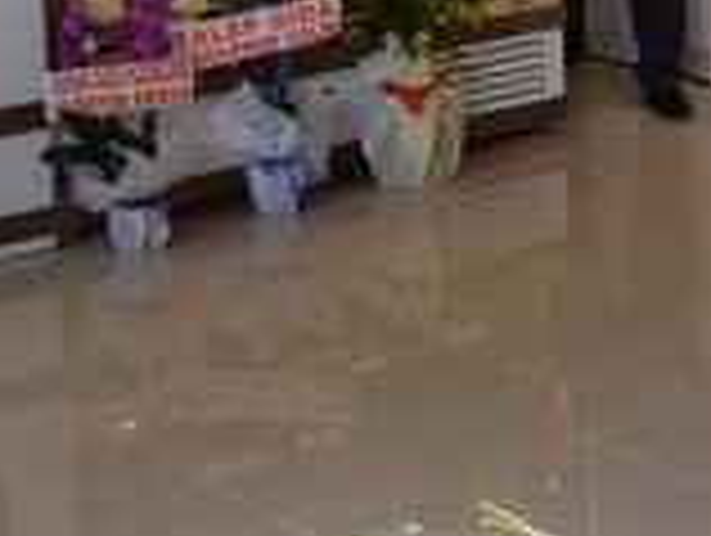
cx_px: 706
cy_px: -115
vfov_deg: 13.1
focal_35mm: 110
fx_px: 2263
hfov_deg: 17.5
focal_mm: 18
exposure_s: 1/125
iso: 400
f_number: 5.6
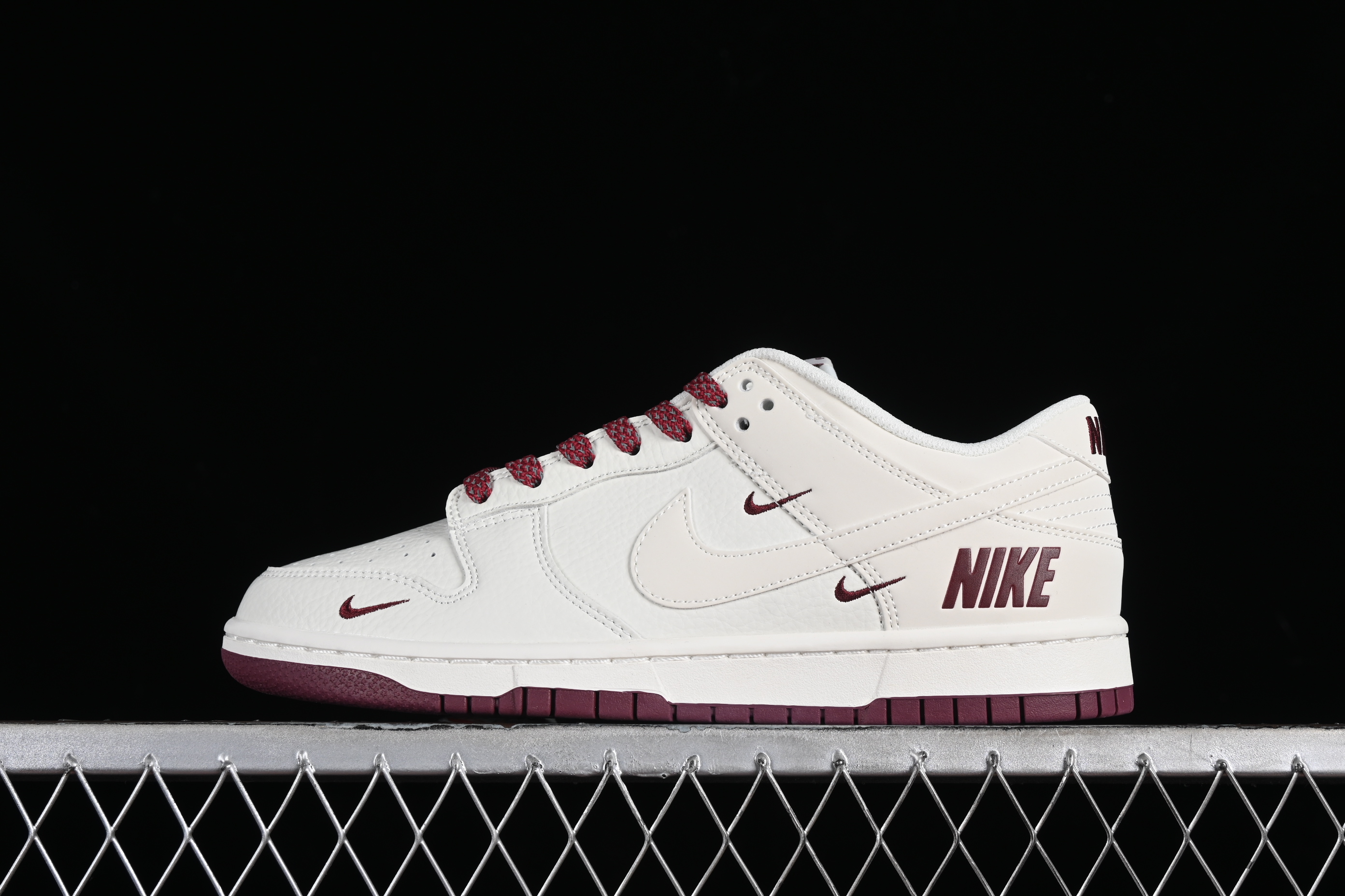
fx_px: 2802
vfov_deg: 18.2
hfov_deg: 27.0
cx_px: 672
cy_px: 448
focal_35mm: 75
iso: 160
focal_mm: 50
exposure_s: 1/80
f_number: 8
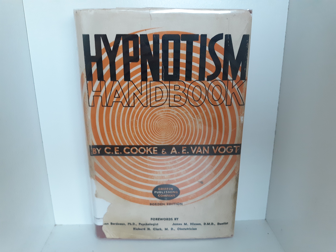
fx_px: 272
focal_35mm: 28
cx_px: 168
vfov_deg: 49.7
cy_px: 126
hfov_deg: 63.4
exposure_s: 1/24
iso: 320
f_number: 1.7
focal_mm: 3.7
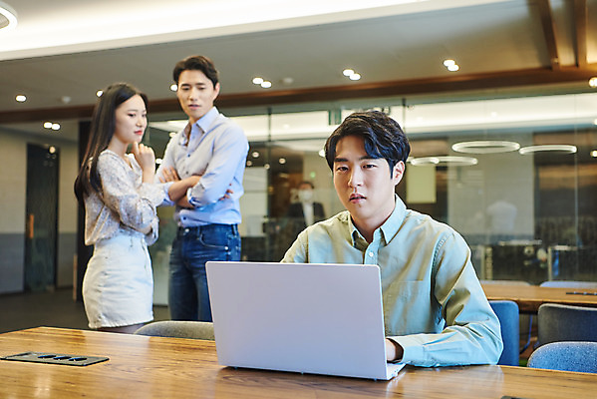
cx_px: 298
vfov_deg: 33.4
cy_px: 200
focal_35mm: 40
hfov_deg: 48.4
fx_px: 664
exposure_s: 1/160
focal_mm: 40
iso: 800
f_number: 3.2
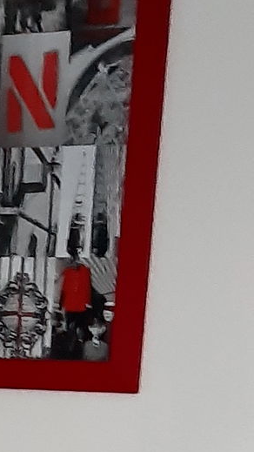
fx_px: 1449
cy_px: 724
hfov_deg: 9.4
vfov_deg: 15.9
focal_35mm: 121
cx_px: -233
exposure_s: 1/25
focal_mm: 3.93
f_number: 1.7
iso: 400
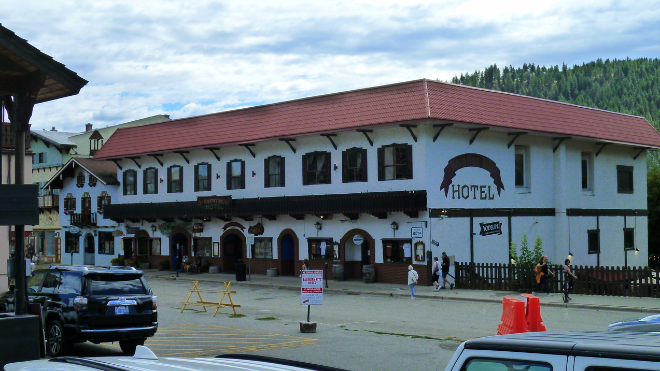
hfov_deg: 44.6
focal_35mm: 46
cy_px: 174
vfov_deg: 26.0
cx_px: 330
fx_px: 805
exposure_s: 1/500
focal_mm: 7.6
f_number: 4.1
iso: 200
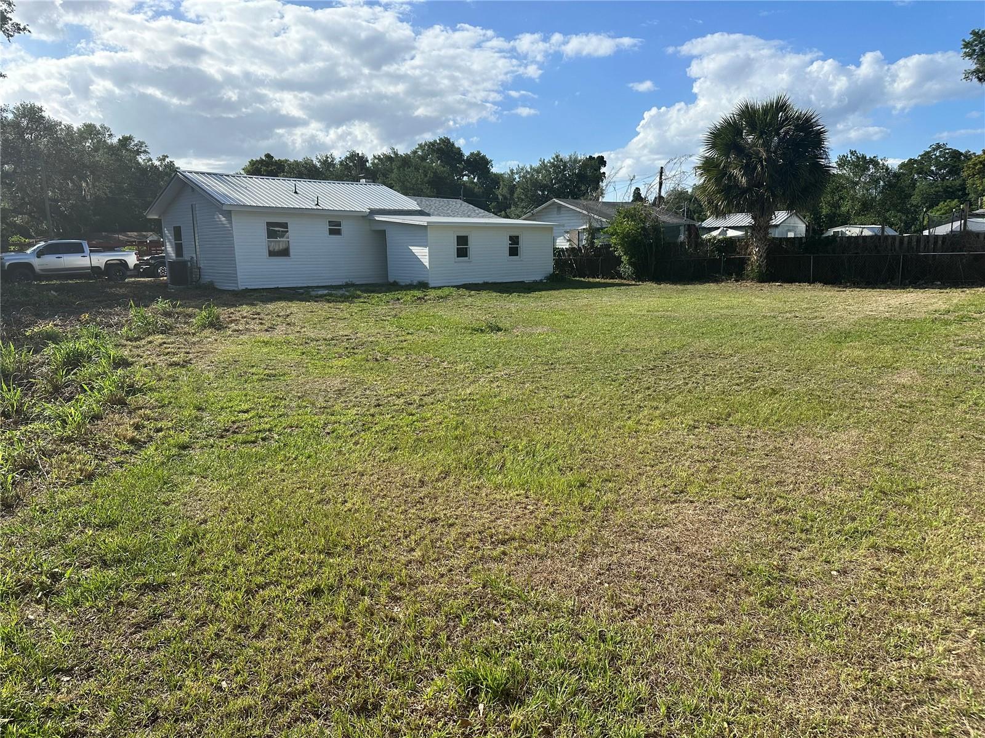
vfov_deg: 56.8
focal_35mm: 24
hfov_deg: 71.6
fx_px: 683
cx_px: 492
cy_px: 369
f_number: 1.78
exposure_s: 1/5000
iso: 80
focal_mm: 6.86
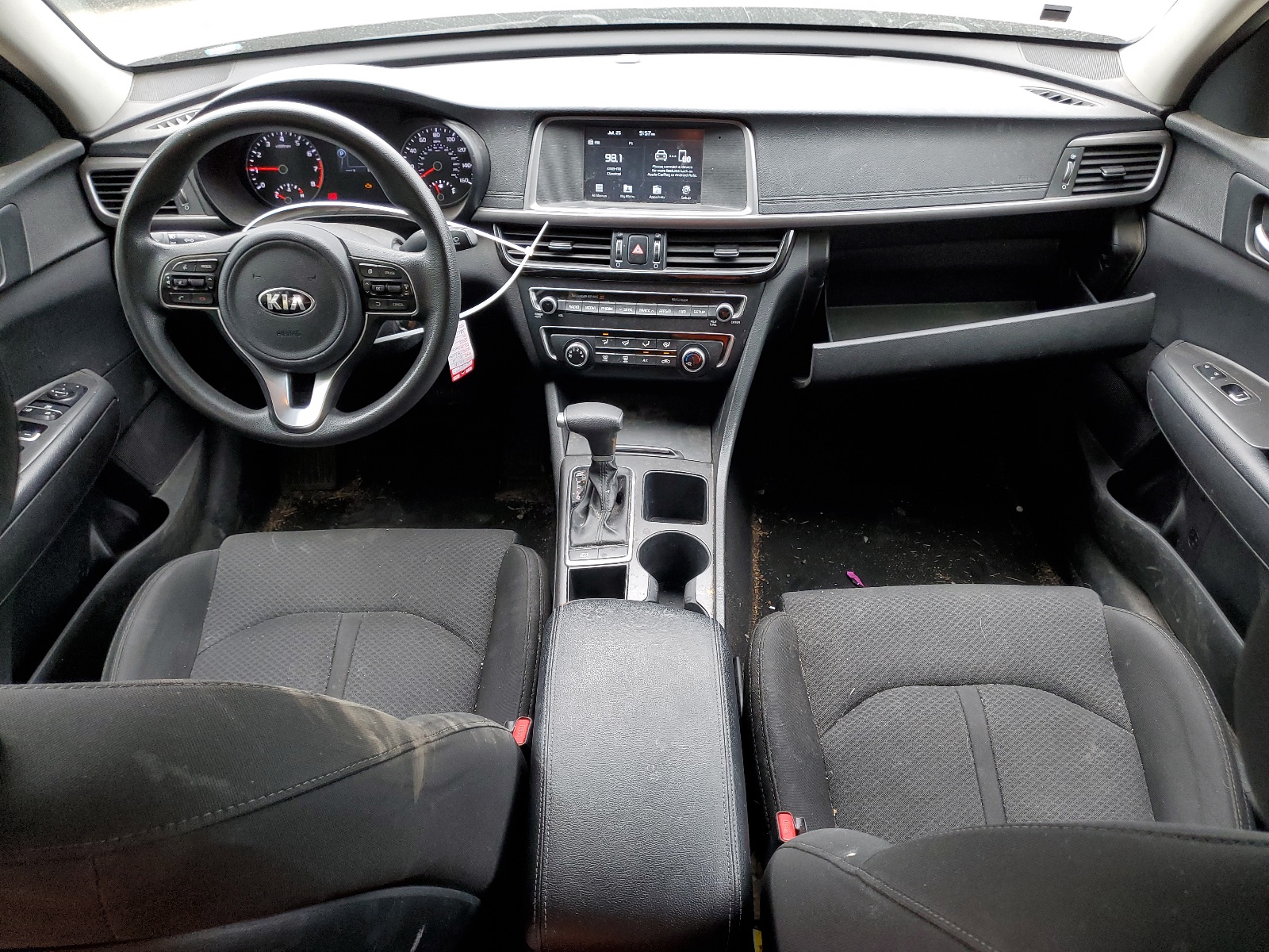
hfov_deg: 67.3
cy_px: 476
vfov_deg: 53.1
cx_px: 634
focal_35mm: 26
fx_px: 953
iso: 86
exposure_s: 1/120
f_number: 1.5
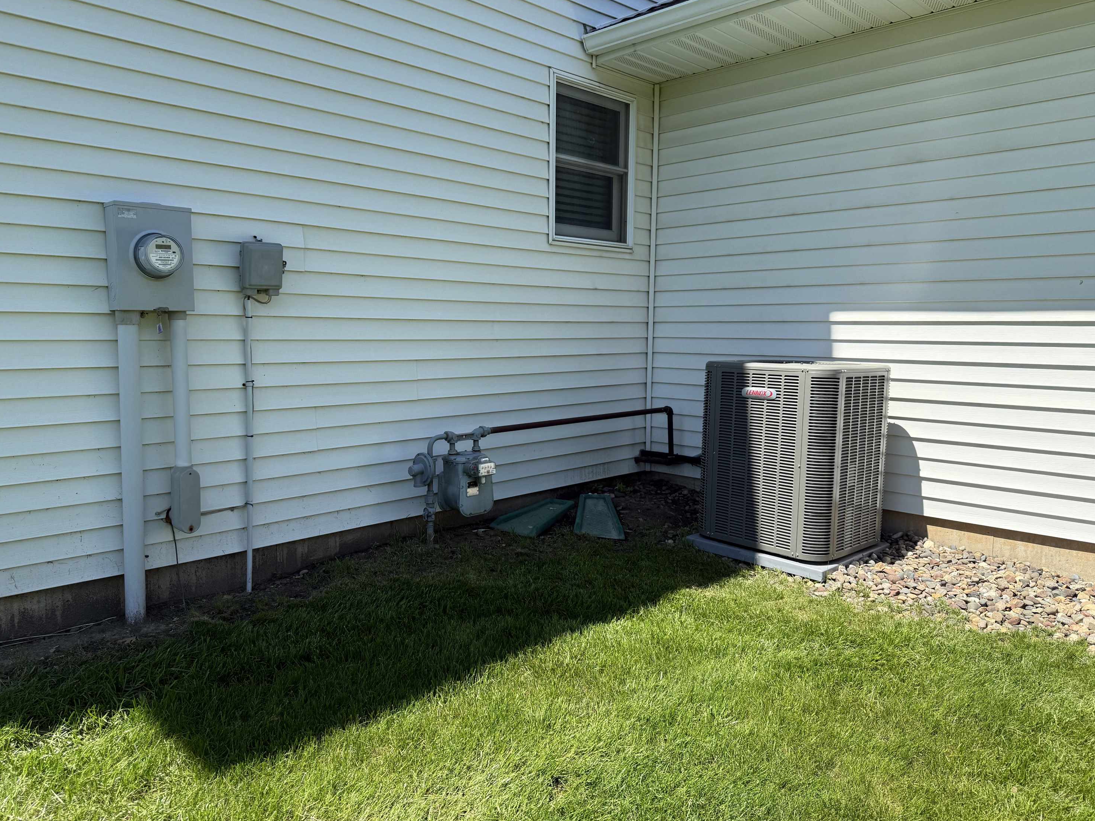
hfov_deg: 69.4
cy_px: 401
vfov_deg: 54.9
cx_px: 526
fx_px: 791
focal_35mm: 25
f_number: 1.78
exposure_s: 1/3145
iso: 100
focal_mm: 6.76
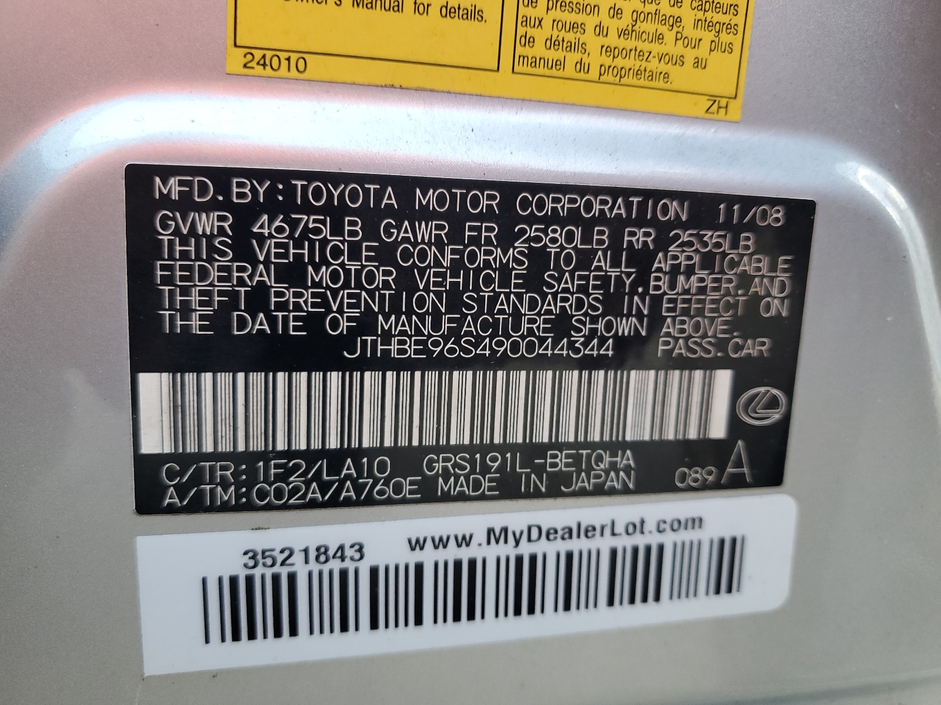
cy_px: 352
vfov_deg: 53.1
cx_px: 470
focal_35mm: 26
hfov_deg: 67.3
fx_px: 707
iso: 61
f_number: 1.5
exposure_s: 1/120
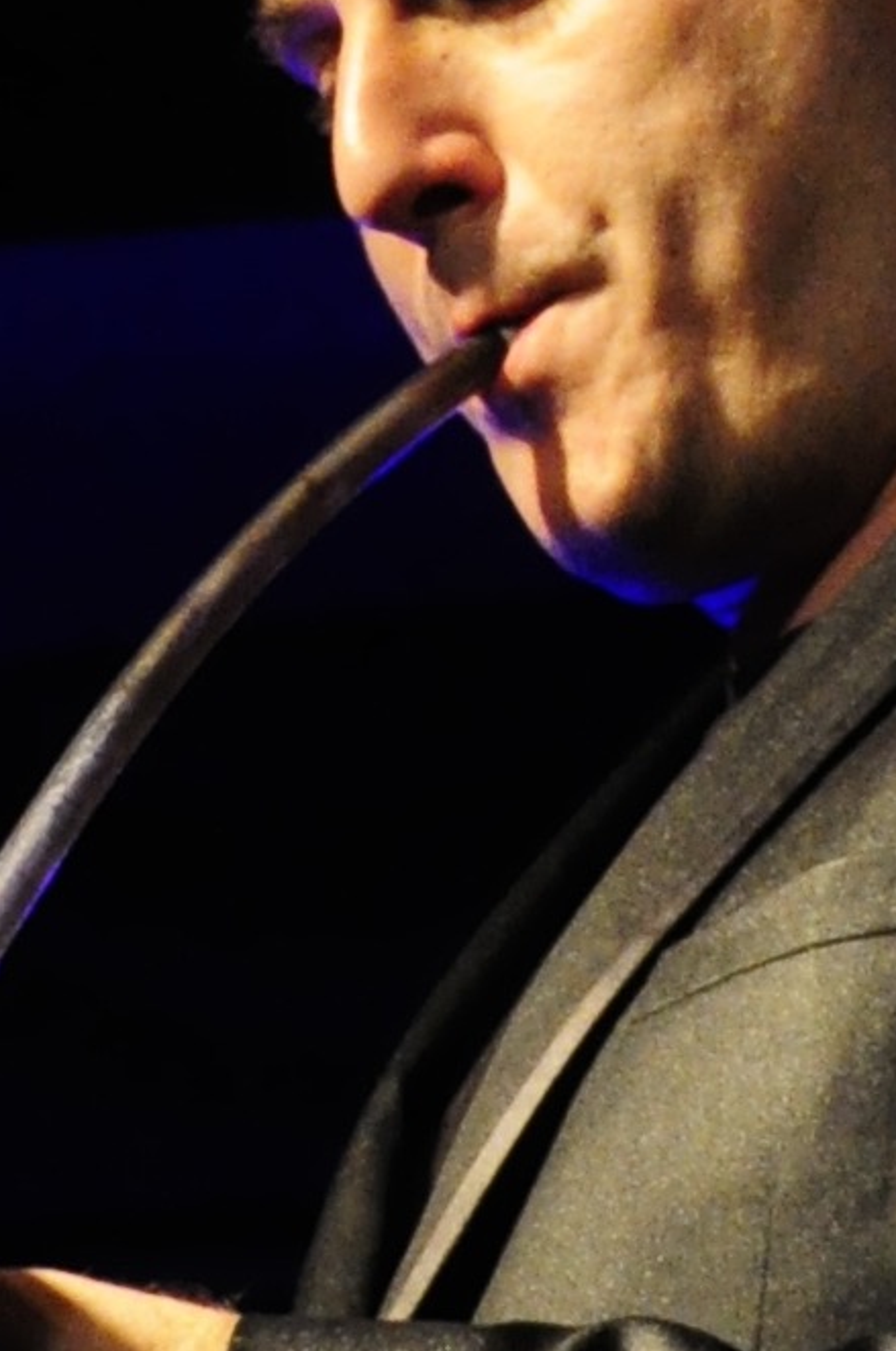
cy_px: -473
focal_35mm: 340
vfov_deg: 6.0
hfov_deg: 4.0
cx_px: 390
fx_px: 12748
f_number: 8
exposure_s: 1/60
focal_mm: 35
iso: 1600
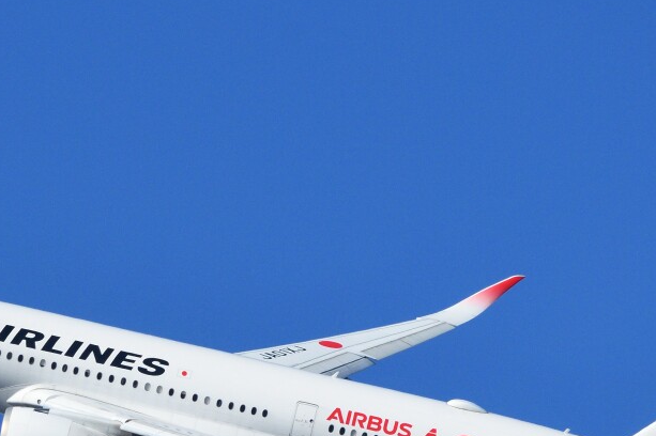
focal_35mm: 1469
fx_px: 26753
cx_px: 238
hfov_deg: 1.4
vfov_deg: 0.9
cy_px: 388
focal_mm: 500
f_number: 8
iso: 250
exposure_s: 1/2000
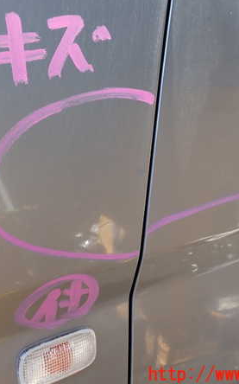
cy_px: 191
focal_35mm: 43
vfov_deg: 46.2
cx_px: 85
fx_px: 449
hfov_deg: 29.7
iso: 100
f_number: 3.2
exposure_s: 1/160
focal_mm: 5.4
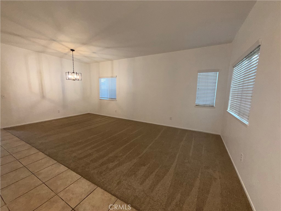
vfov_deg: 85.7
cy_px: 106
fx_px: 114
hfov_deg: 102.1
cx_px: 140
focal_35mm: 14
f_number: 2.2
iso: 125
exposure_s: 1/60
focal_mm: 2.22
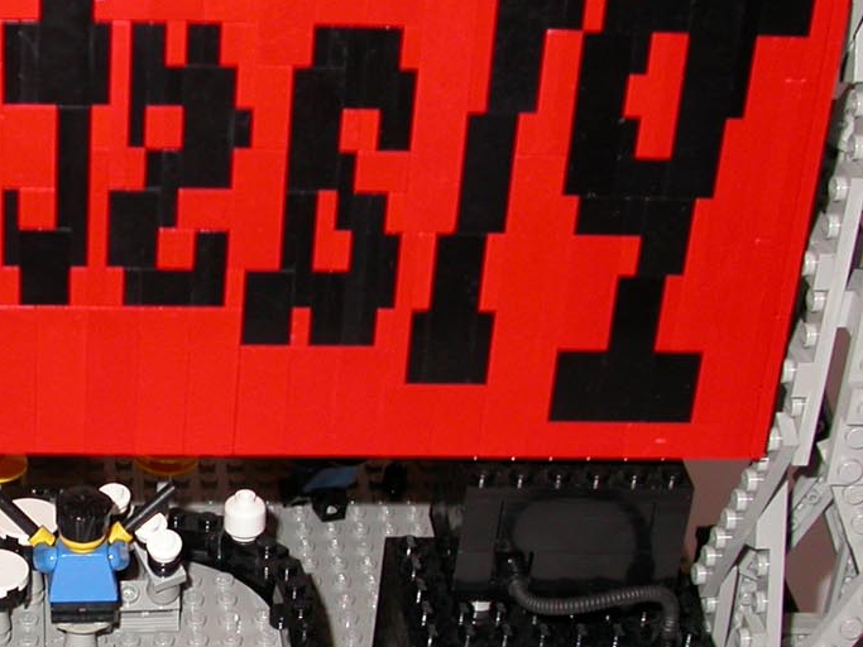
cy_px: 504
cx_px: 63
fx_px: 2218
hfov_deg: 21.5
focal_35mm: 89
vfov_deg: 16.5
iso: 100
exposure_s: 1/60
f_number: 2.6
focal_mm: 7.85
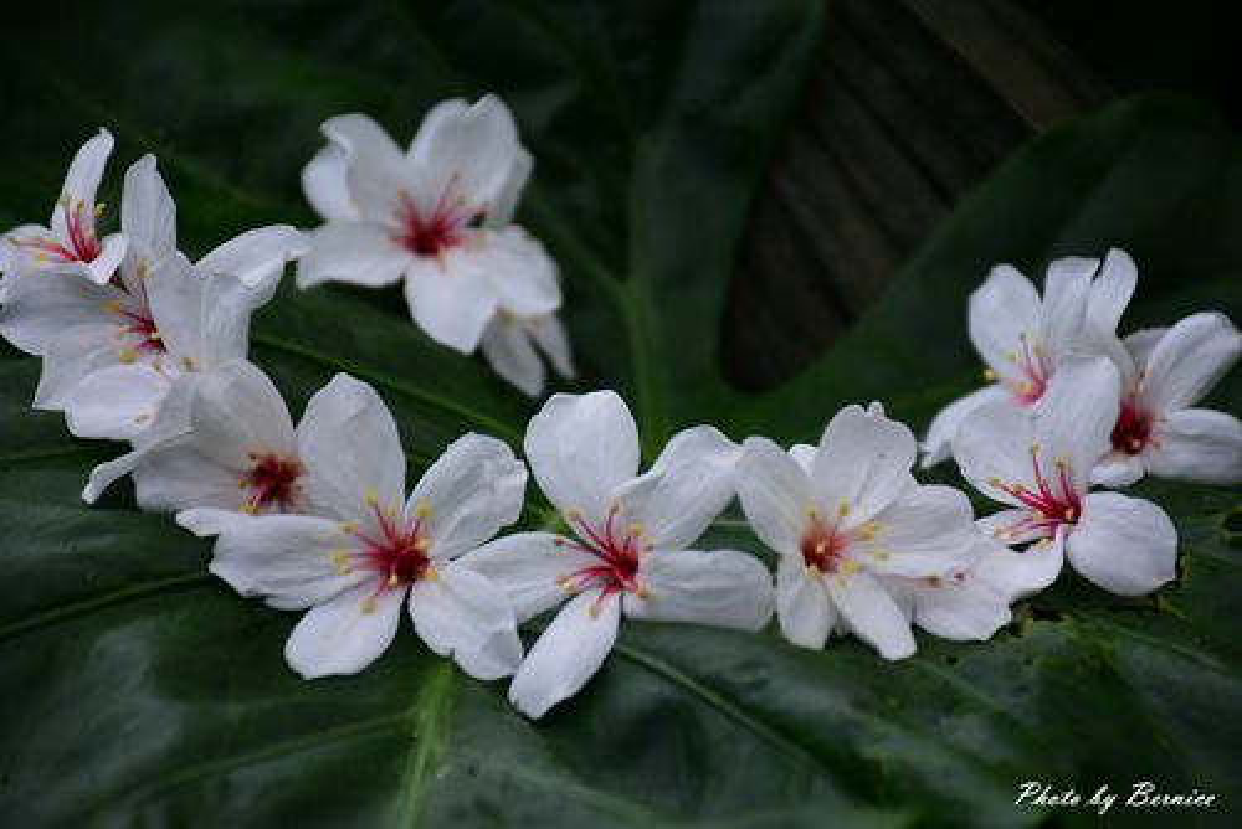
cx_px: 621
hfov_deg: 10.5
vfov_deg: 7.1
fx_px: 6731
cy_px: 414
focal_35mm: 195
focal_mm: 130
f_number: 5.6
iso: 220
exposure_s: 1/200
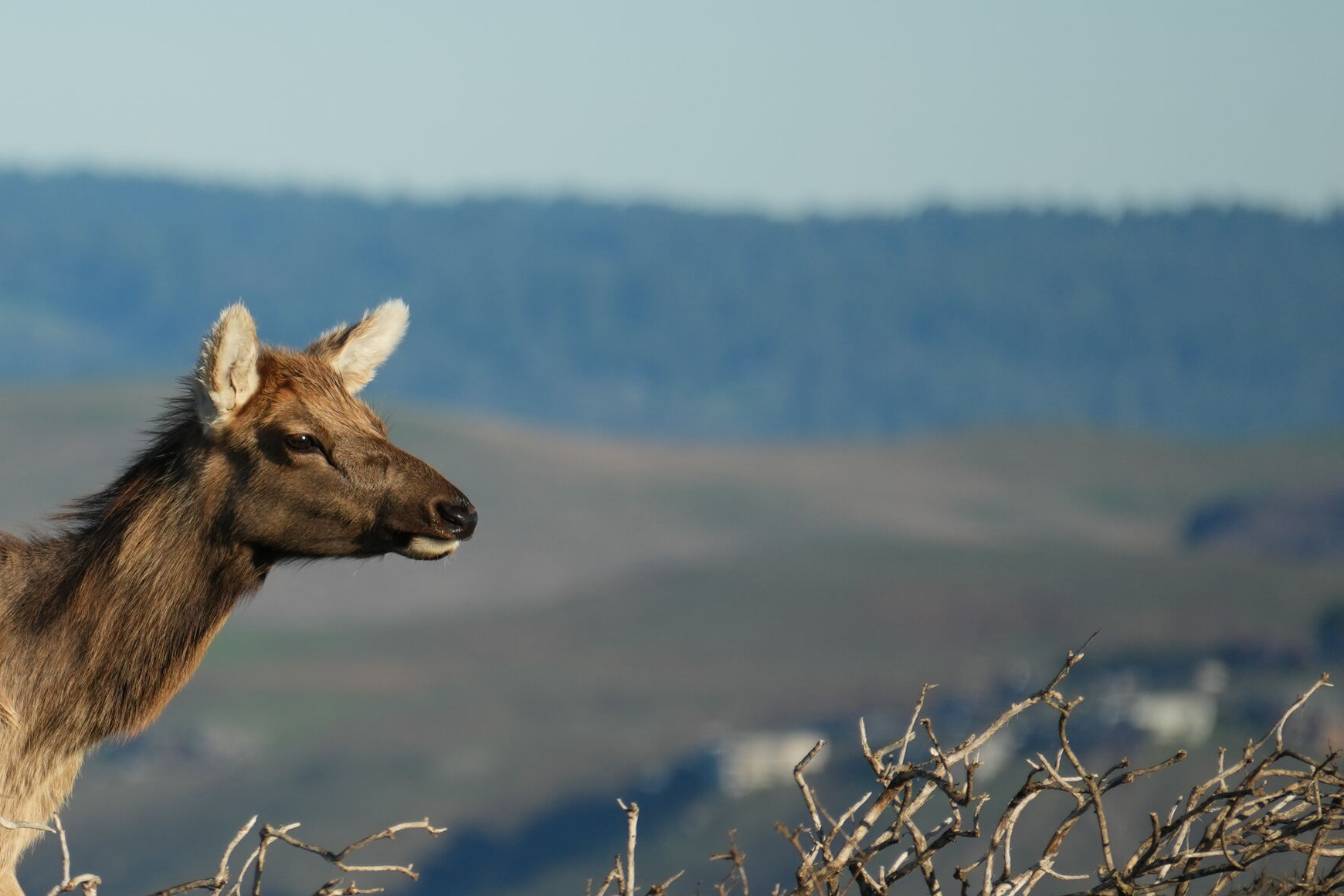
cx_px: -29
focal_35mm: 745
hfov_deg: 2.8
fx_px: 27811
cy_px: 477
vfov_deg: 1.8
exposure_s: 1/1000
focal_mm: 300
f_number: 7.1
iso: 320
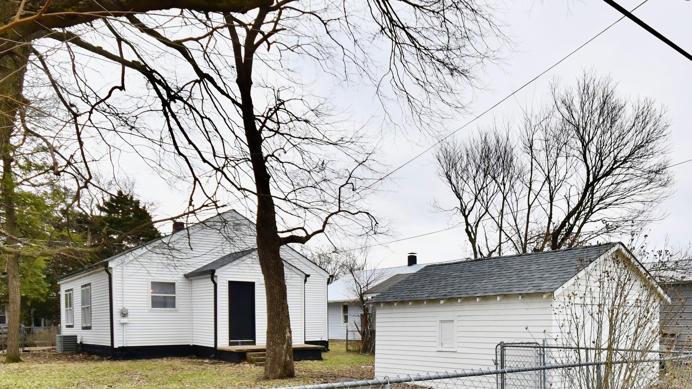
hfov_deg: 67.4
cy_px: 337
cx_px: 519
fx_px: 477
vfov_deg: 41.5
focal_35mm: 26
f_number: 6.3
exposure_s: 1/160
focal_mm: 10
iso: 640
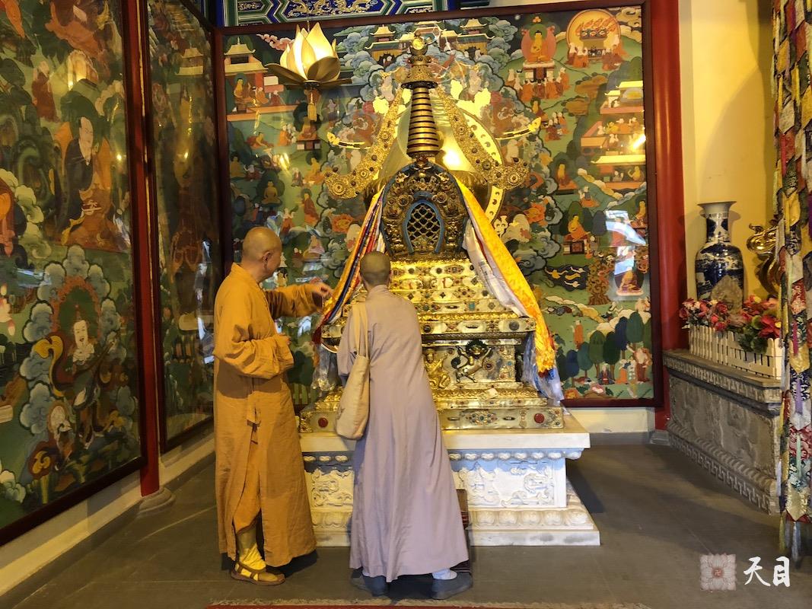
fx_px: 657
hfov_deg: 63.4
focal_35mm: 28
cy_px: 304
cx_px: 406
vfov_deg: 49.7
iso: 80
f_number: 1.8
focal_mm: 3.99
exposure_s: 1/17
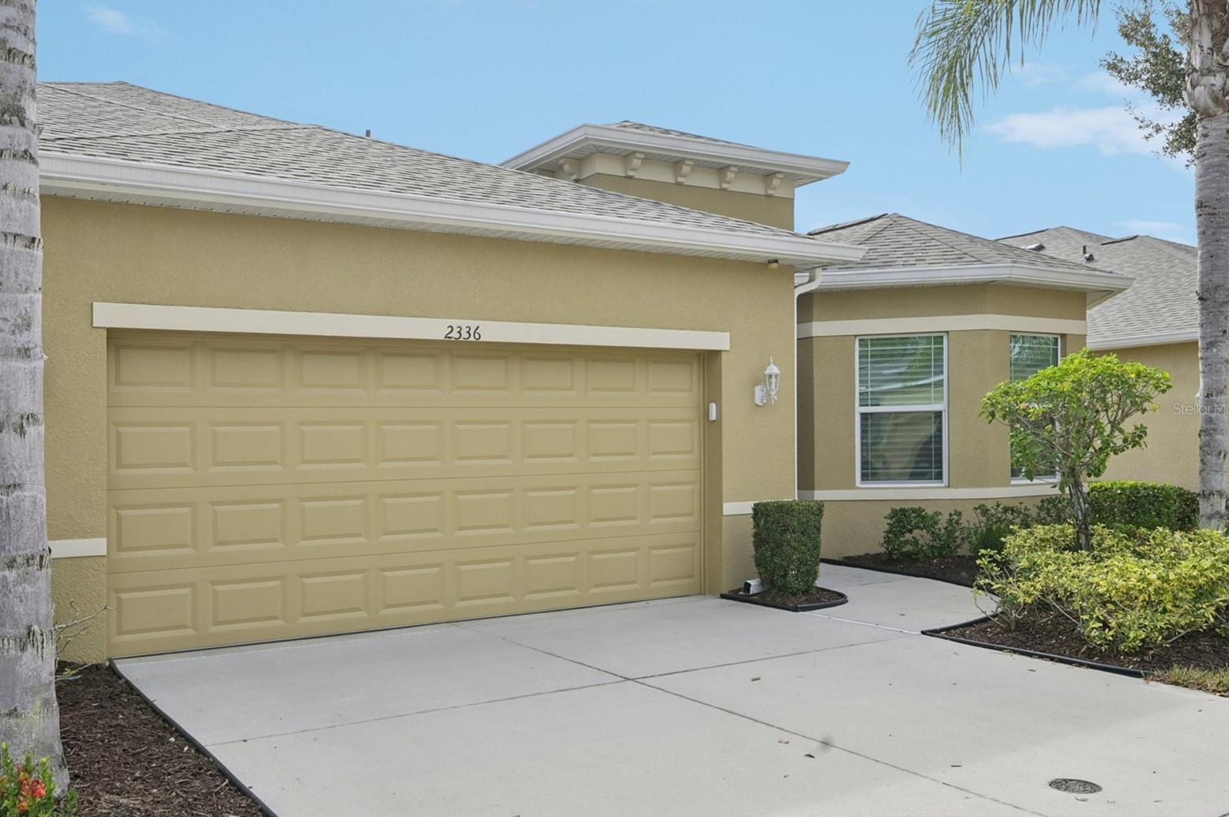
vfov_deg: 42.2
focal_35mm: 31
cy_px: 408
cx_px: 608
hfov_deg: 60.3
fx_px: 1057
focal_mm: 30
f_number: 8
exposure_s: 1/800
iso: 400
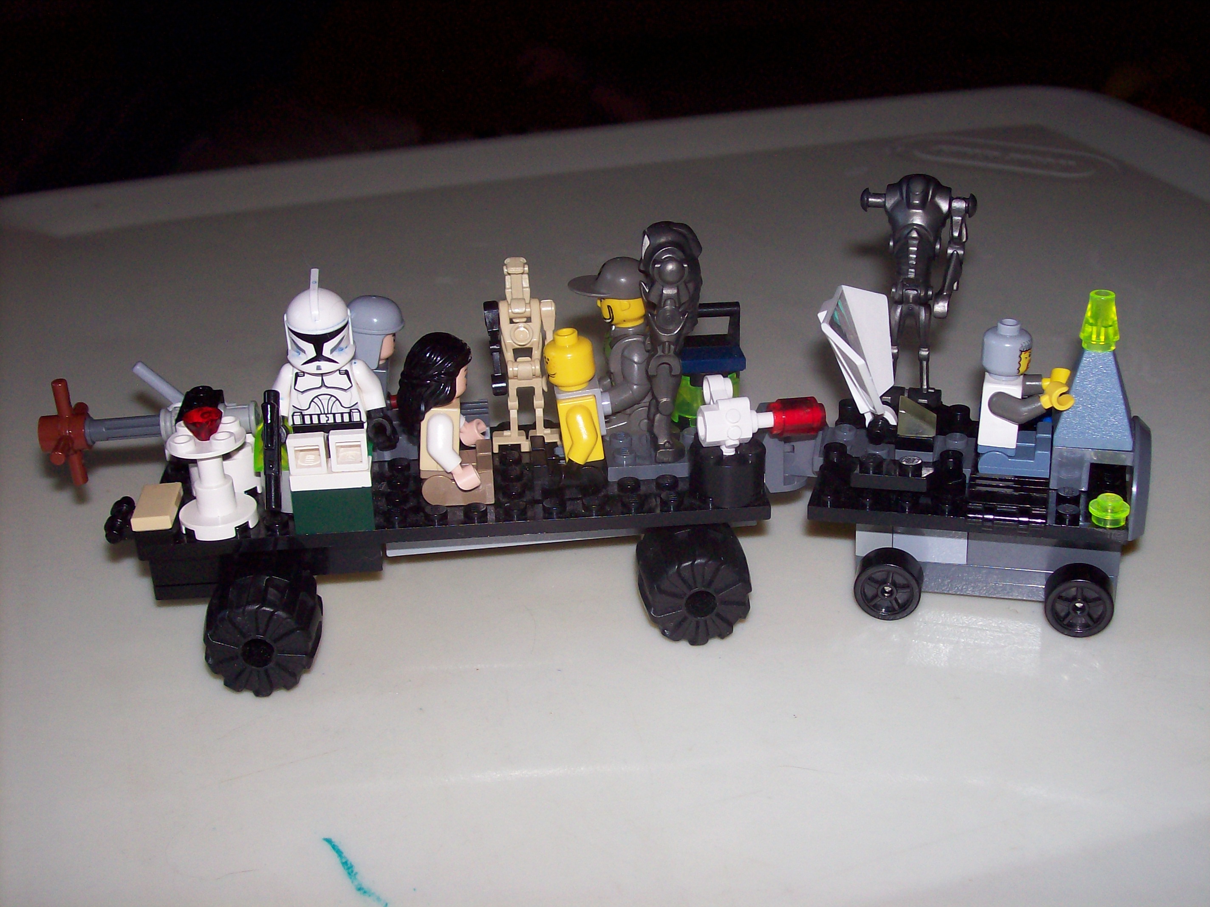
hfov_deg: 42.1
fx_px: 1572
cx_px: 605
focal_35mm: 45
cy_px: 454
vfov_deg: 32.2
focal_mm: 7.6
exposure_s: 1/73.1
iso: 80
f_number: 3
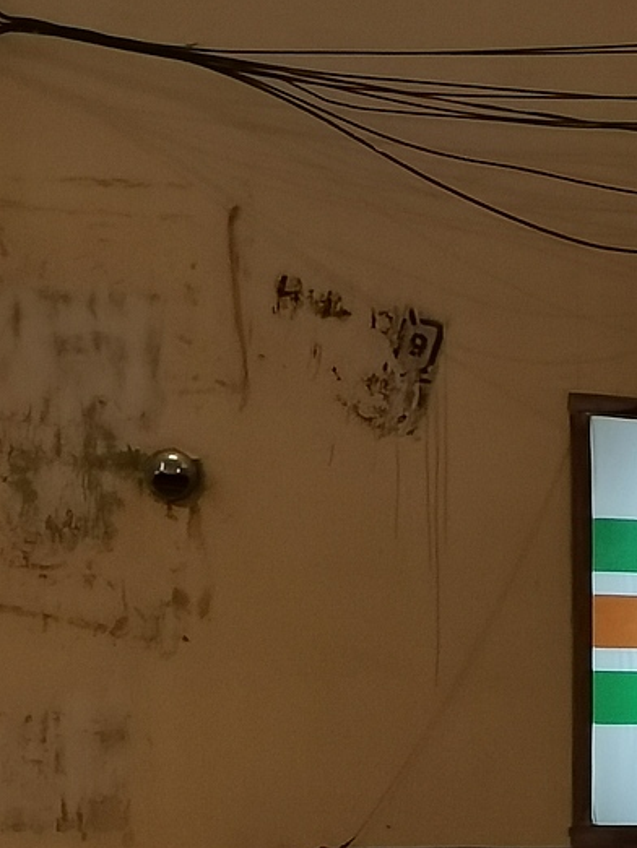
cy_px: 980
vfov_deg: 7.3
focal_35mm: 268
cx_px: 962
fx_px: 6570
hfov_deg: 5.5
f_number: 2.4
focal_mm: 7.48
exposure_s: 1/33.3
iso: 320
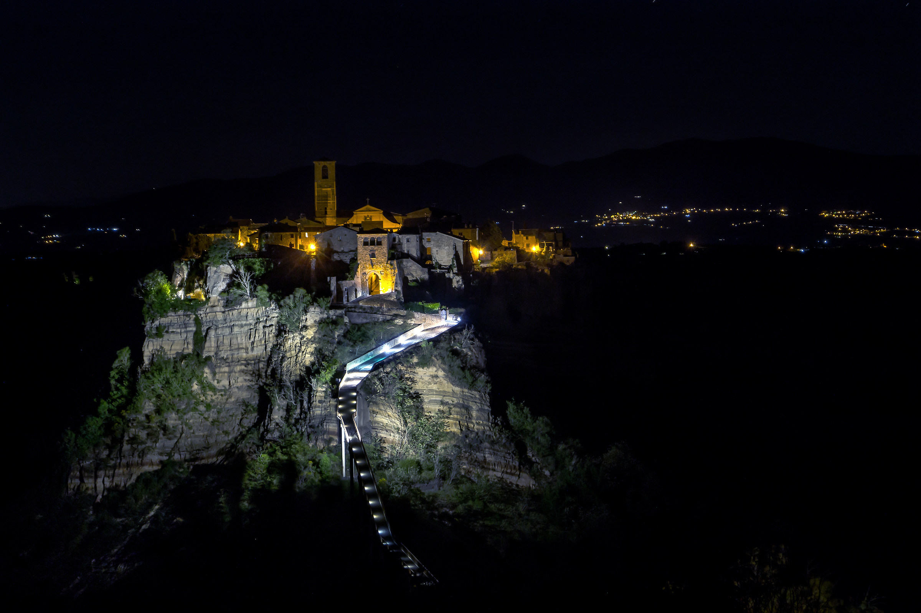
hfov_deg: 24.6
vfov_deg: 16.5
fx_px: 2109
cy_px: 306
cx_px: 460
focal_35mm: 82
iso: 100
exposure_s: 20
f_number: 8
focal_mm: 55
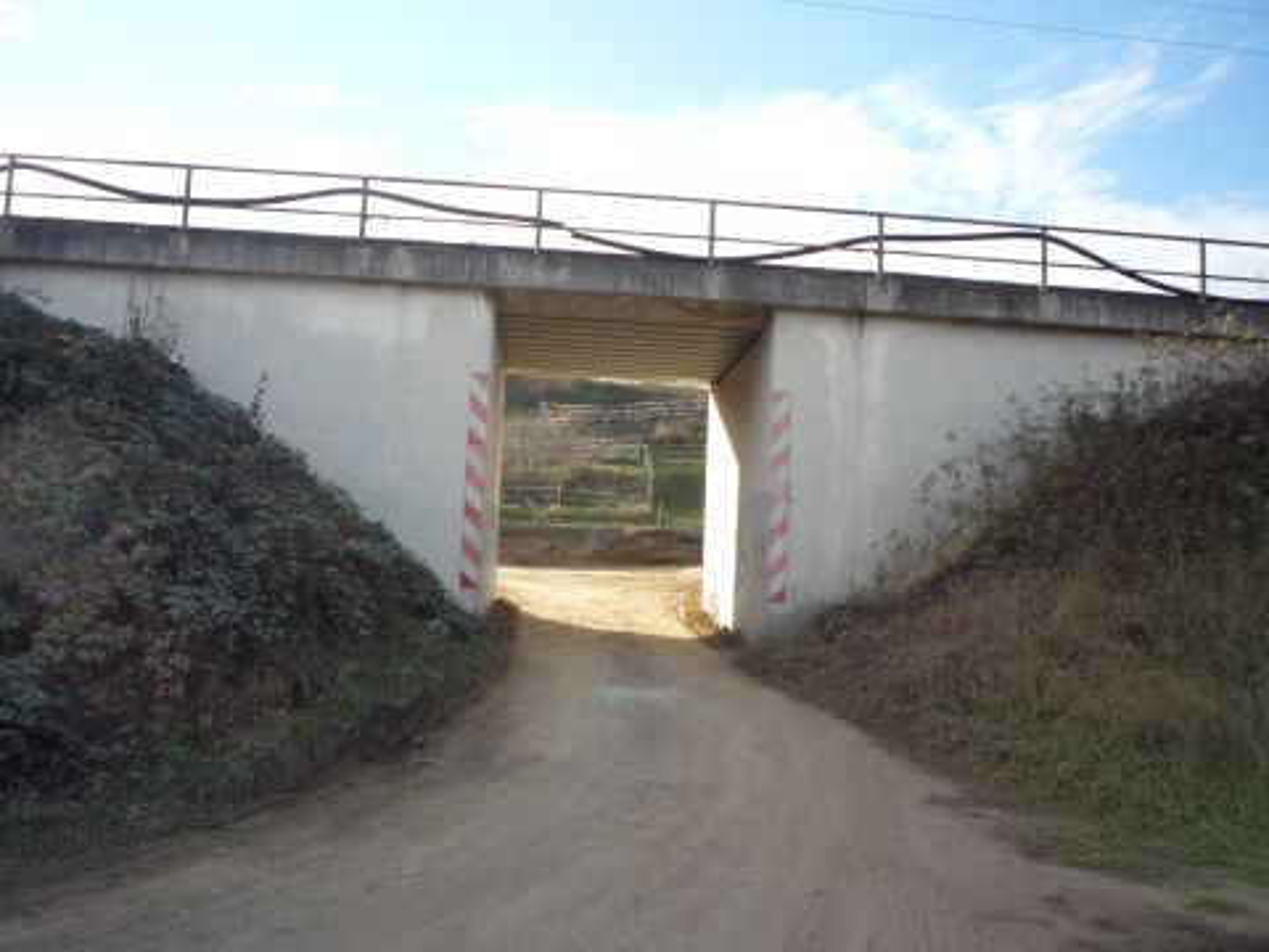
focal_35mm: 32
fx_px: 1173
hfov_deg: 56.8
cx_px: 634
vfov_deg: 44.2
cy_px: 476
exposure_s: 1/320
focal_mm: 5.2
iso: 100
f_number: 4
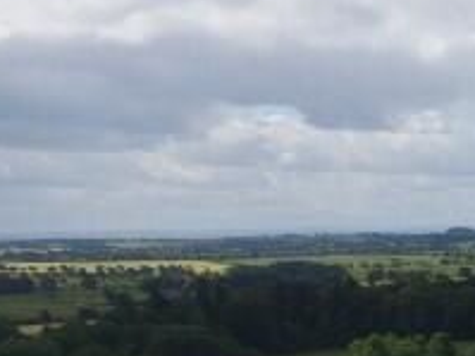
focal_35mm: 103
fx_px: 1413
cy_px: 688
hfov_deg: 14.1
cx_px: 1098
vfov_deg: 12.7
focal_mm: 3.61
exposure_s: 1/1245
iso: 100
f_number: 2.8
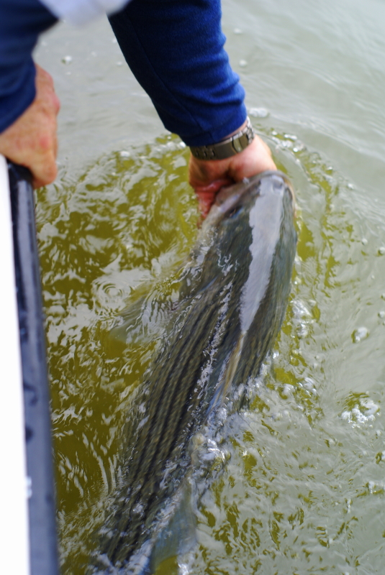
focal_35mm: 75
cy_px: 288
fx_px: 1200
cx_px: 192
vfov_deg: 27.0
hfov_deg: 18.2
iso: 100
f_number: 3.5
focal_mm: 50
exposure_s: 1/160
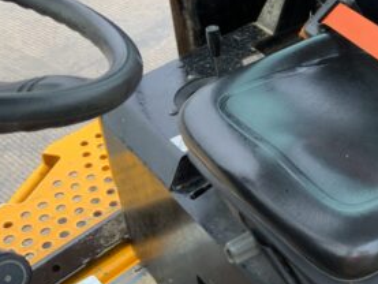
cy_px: 70
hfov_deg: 26.5
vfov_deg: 21.7
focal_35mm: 67
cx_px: 426
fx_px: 732
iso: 64
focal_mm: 3
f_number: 1.8
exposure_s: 1/88
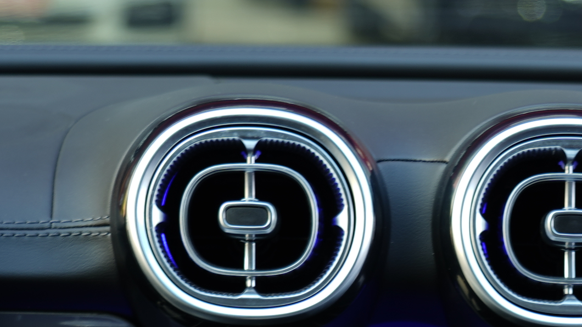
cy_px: 678
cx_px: 584
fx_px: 2762
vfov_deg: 6.6
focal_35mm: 179
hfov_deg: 11.9
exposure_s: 1/6
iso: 64
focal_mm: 46
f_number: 4
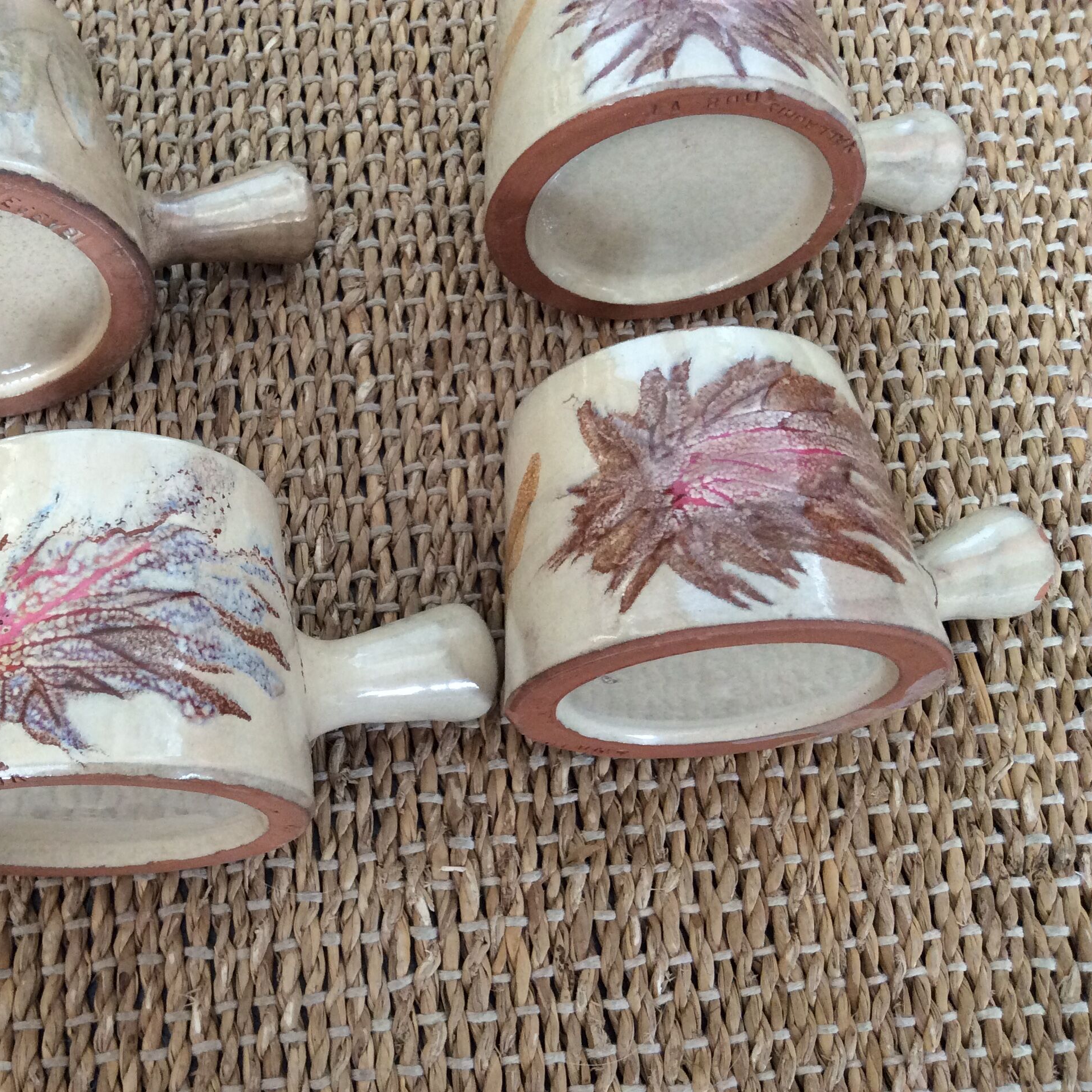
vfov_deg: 43.9
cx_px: 360
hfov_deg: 43.2
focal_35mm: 38
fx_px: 1356
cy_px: 548
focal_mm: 3.3
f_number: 2.4
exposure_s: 1/25
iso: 100
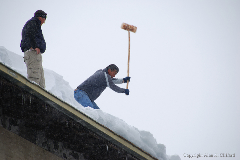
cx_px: 120
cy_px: 80
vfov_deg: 4.6
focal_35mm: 300
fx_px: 2002
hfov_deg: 6.9
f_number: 5.6
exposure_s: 1/250
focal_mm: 200
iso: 100
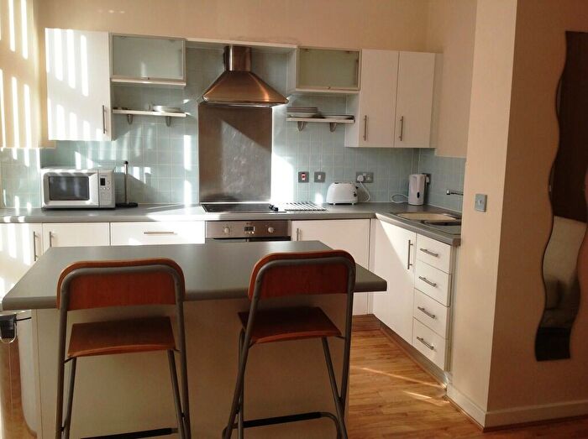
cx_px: 294
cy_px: 220
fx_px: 594
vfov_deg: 40.6
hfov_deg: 52.7
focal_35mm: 35
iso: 50
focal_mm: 4.28
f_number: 2.4
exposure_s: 1/206
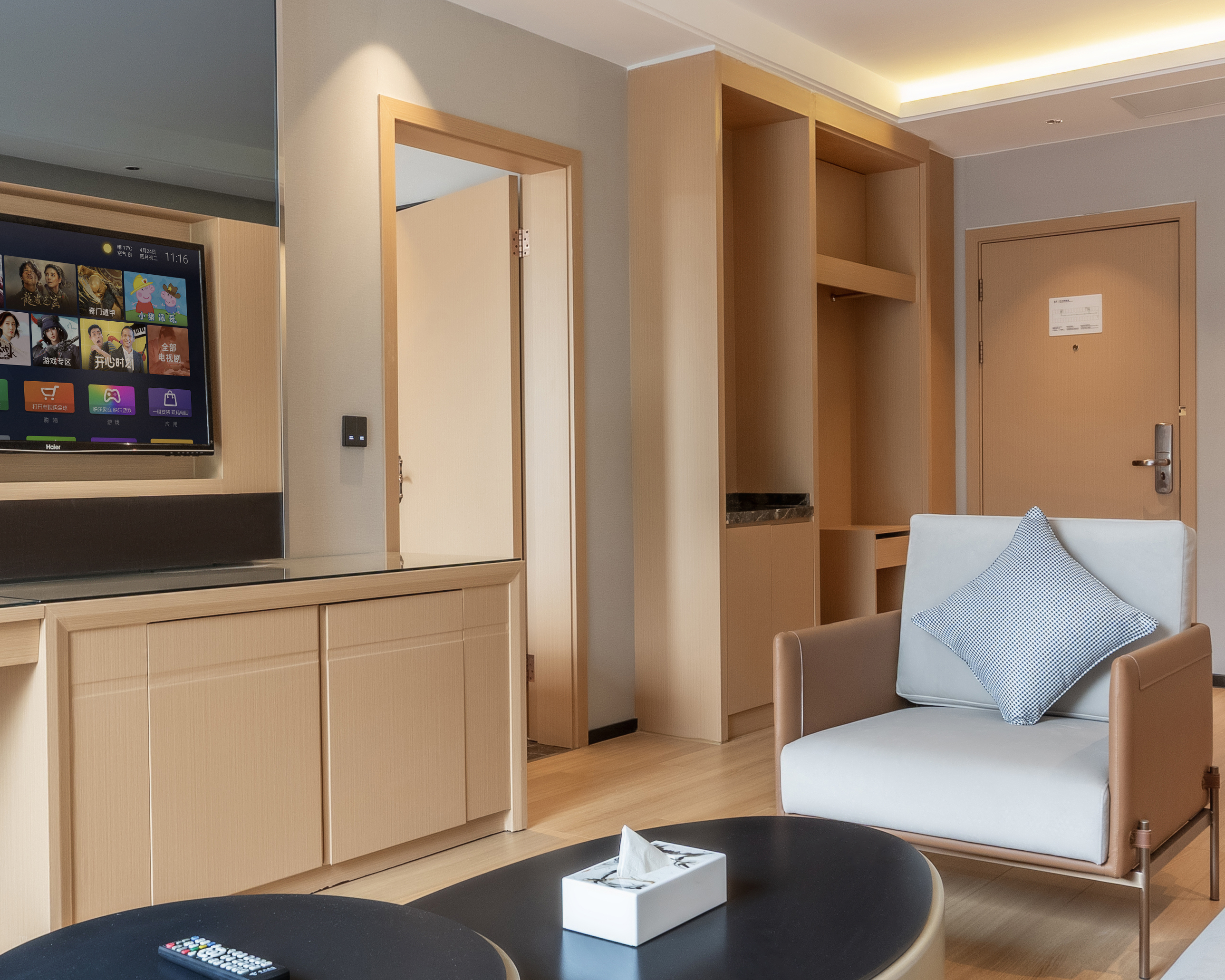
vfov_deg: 40.1
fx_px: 1342
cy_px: 495
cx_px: 506
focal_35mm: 37
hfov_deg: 48.9
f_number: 10
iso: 1000
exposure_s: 1/50
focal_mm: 17
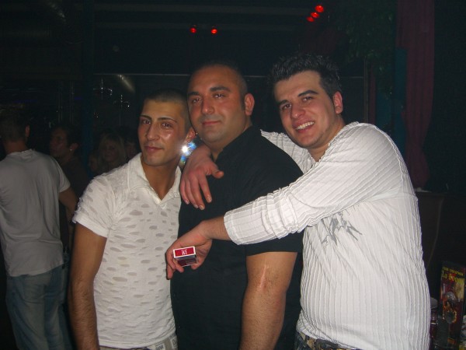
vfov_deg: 37.7
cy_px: 175
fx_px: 512
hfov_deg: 49.0
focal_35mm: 38
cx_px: 233
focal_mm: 7.9
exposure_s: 1/60
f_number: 2.8
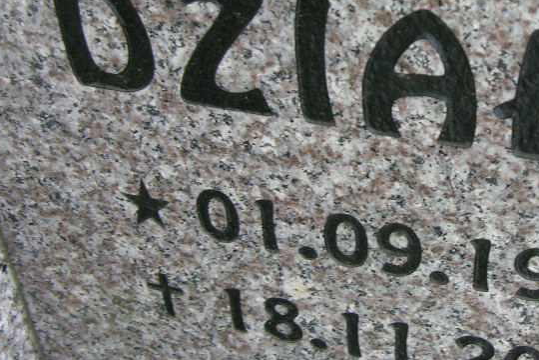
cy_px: 106
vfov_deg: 19.6
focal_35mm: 69
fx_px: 1033
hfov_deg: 28.6
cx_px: 439
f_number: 2.8
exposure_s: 1/27.7
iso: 86
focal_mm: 8.9
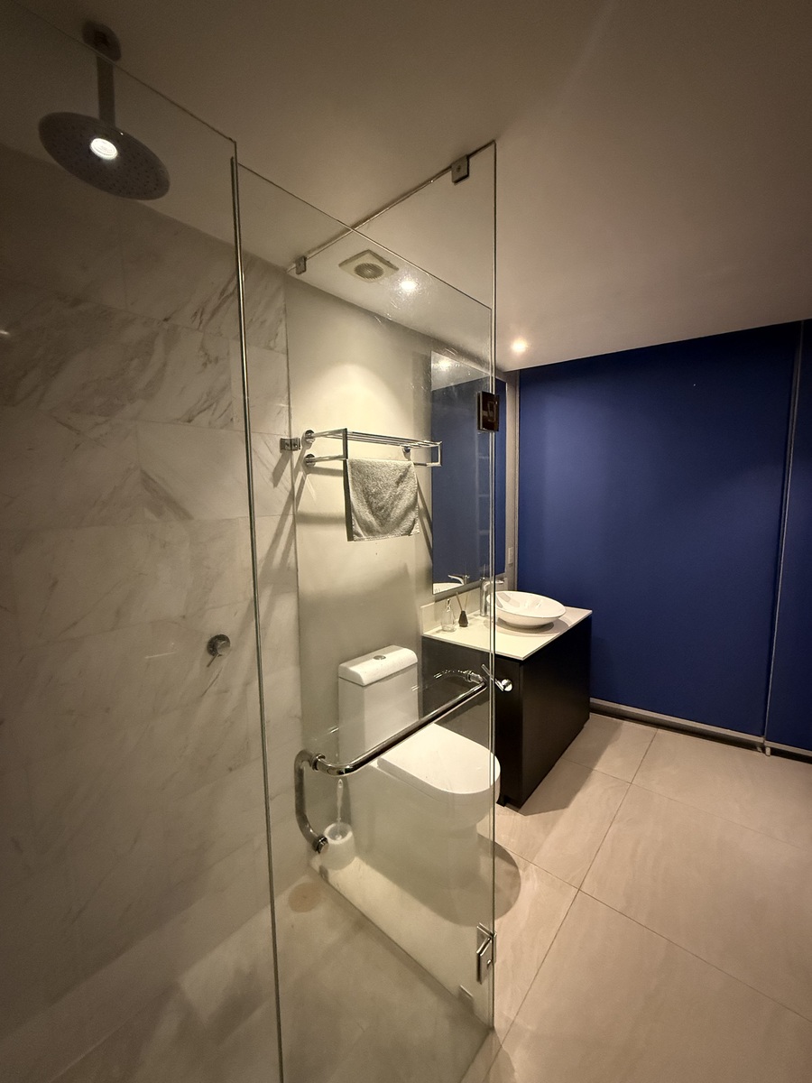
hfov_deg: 85.7
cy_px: 542
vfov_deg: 102.1
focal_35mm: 14
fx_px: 438
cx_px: 406
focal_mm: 2.22
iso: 1250
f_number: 2.2
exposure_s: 1/60
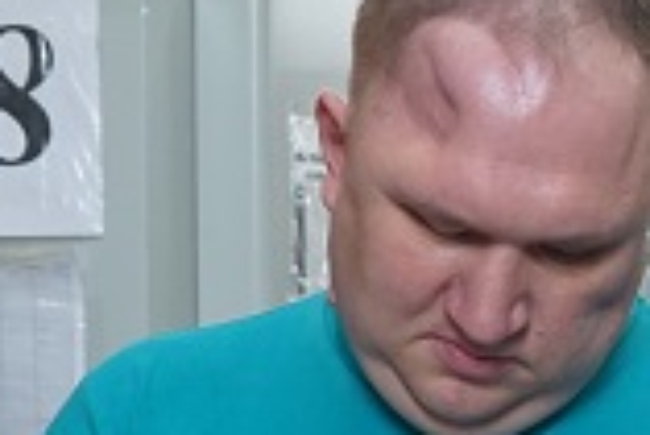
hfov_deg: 13.0
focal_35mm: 153
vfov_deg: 8.9
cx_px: 799
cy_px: 491
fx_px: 2765
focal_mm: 30
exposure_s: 1/160
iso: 1250
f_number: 4
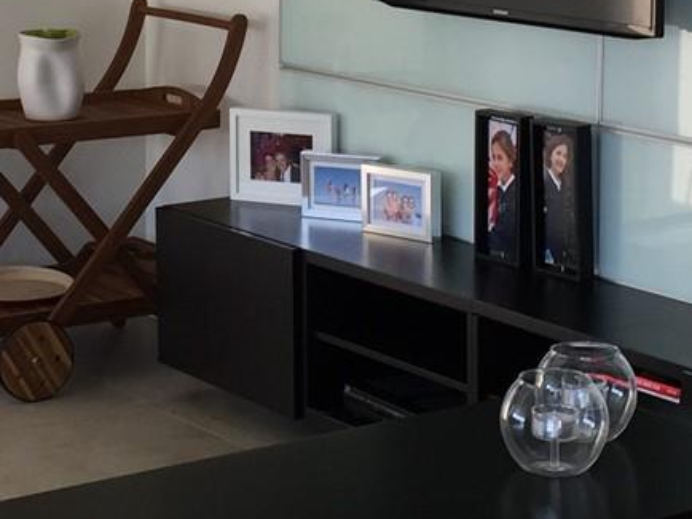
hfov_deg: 18.4
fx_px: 2138
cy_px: 19
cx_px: 306
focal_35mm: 107
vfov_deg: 13.7
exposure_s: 1/40
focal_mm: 4.15
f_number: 2.2
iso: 40
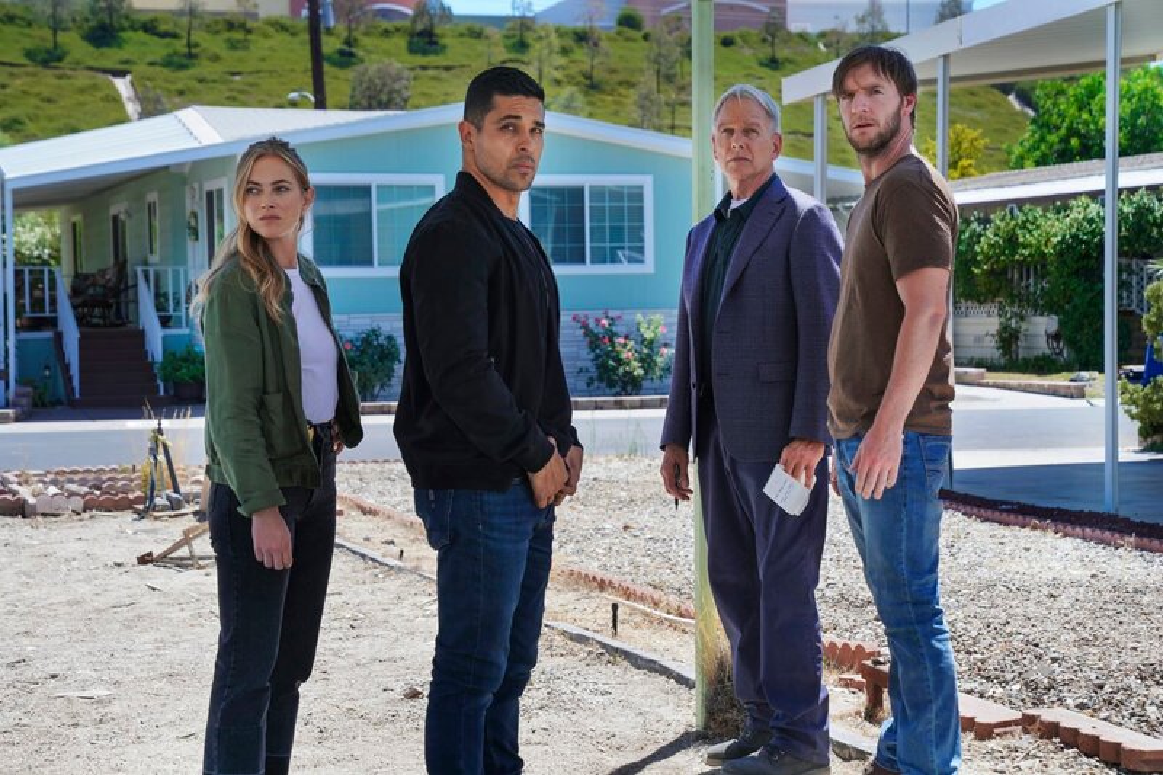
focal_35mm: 70
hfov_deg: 28.8
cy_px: 388
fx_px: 2261
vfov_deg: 19.4
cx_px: 582
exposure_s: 1/250
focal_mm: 70
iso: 125
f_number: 6.3
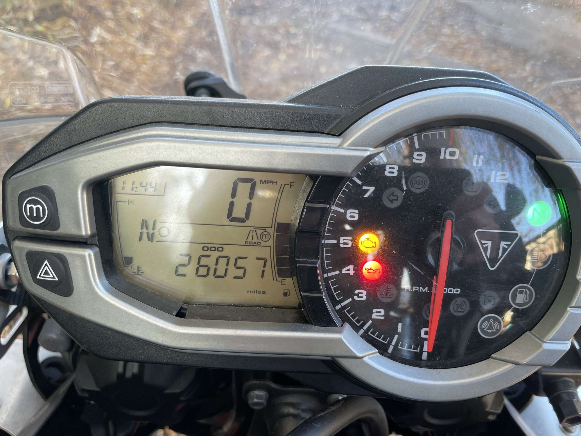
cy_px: 218
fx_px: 436
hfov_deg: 67.3
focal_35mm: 26
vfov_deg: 53.1
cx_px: 290
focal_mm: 4.2
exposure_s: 1/121
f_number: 1.6
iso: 100
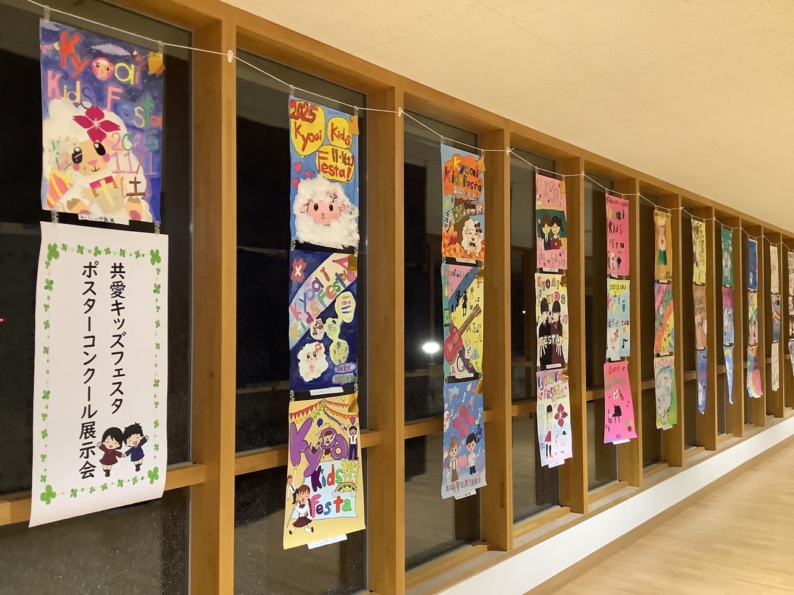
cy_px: 298
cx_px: 397
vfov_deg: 45.4
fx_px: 711
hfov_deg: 58.4
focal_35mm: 31
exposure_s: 1/33
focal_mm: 3.3
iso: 250
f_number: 2.4
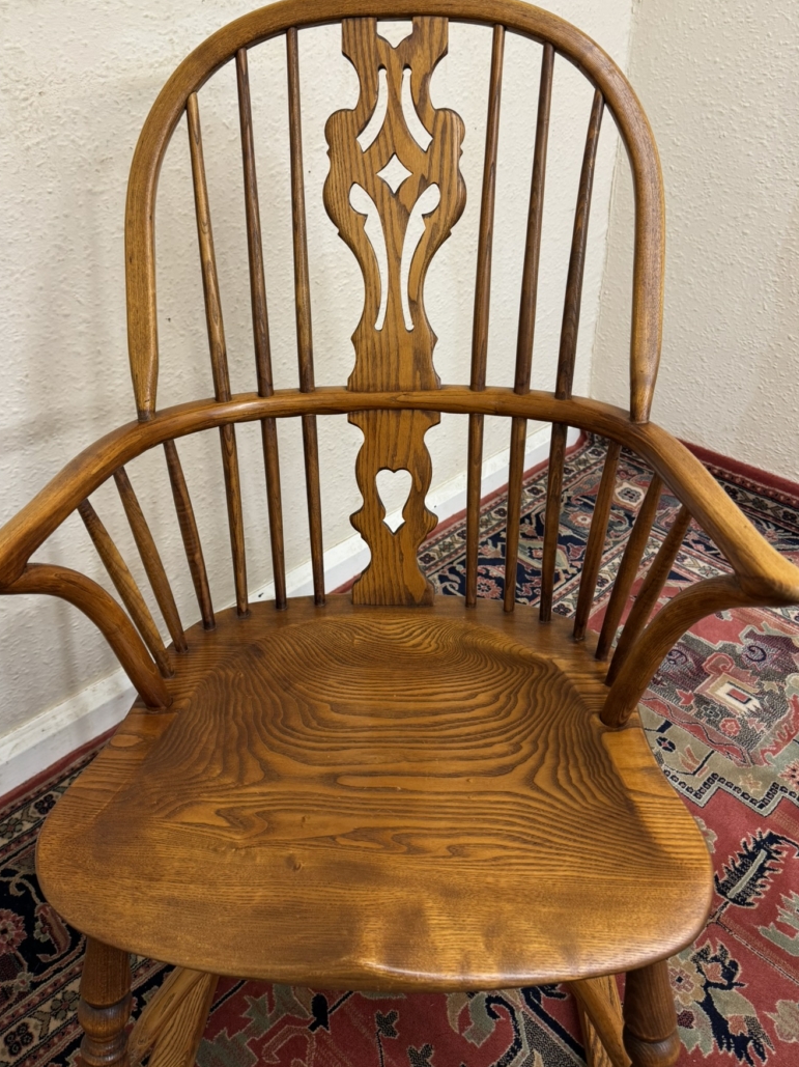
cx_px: 380
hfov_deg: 49.7
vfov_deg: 63.3
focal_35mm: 28
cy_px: 469
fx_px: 862
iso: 125
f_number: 1.78
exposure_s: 1/50
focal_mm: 6.76
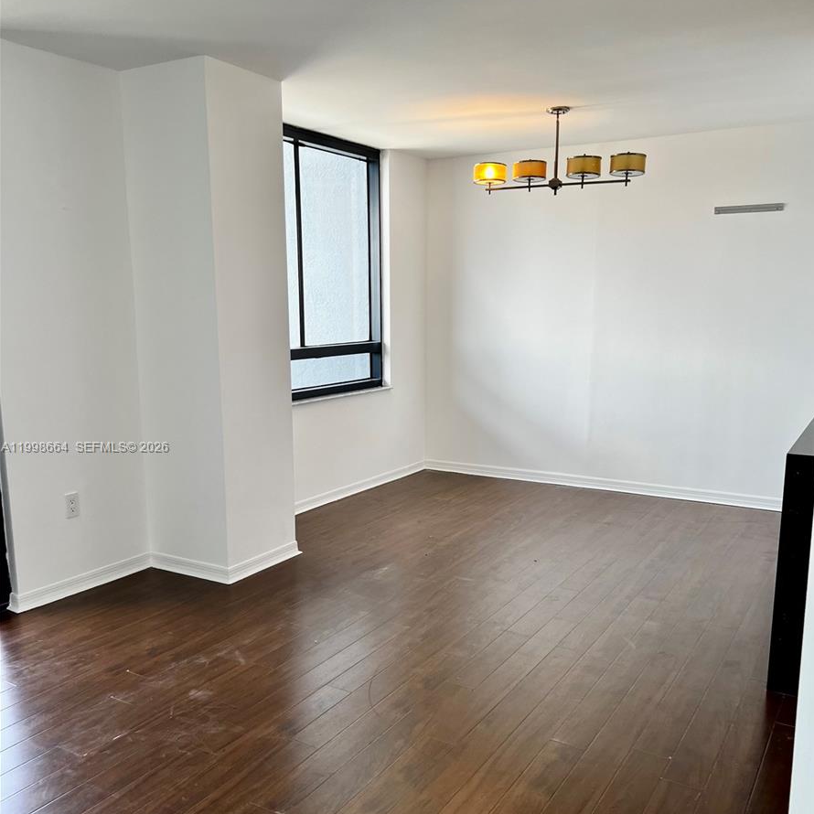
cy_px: 448
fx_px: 825
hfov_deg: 52.5
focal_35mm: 31
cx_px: 411
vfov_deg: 52.4
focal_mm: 5.7
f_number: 1.5
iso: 50
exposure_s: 1/120
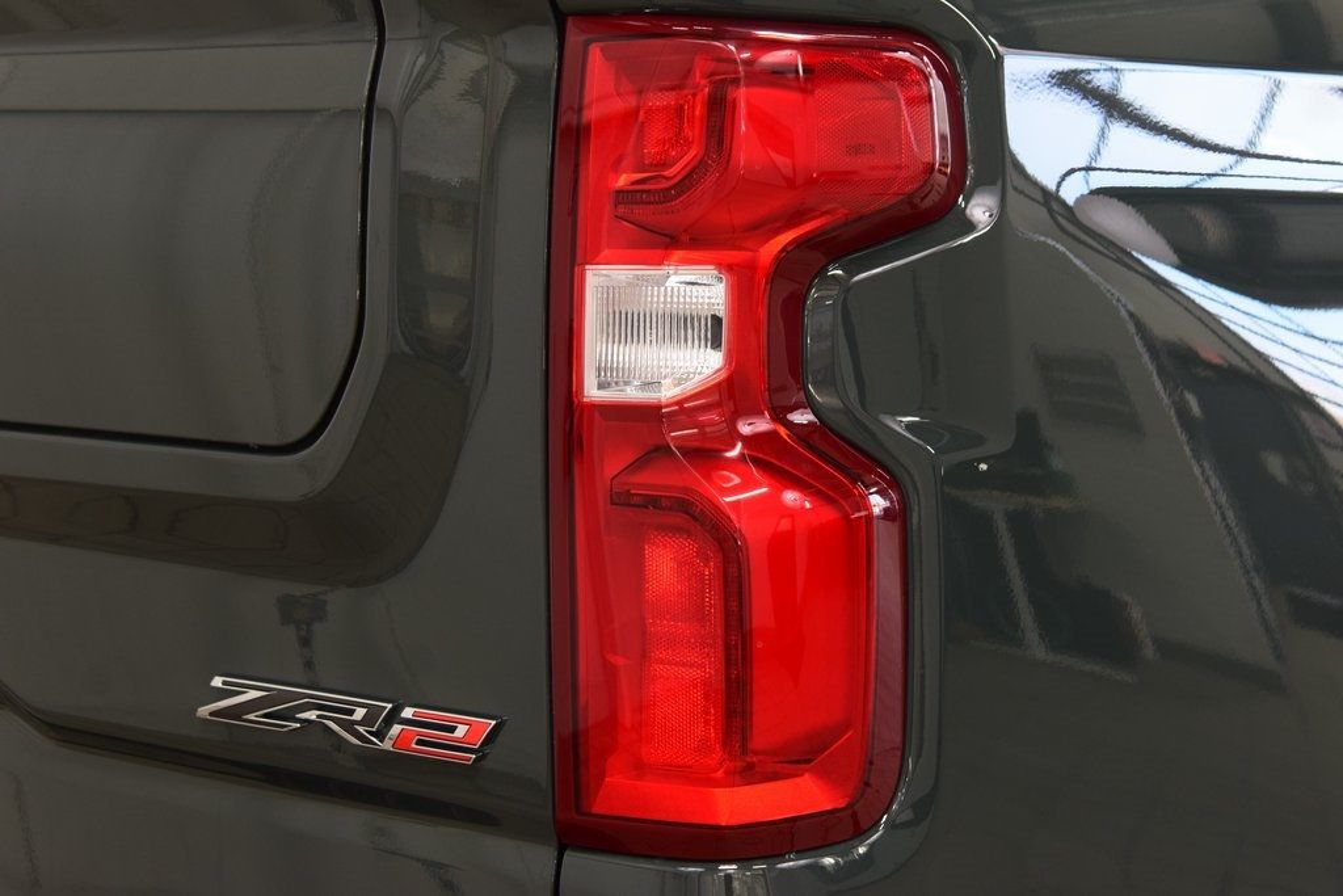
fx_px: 2686
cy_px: 448
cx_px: 672
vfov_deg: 18.9
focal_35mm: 72
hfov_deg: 28.1
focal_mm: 48
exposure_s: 1/15
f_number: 6.3
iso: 640
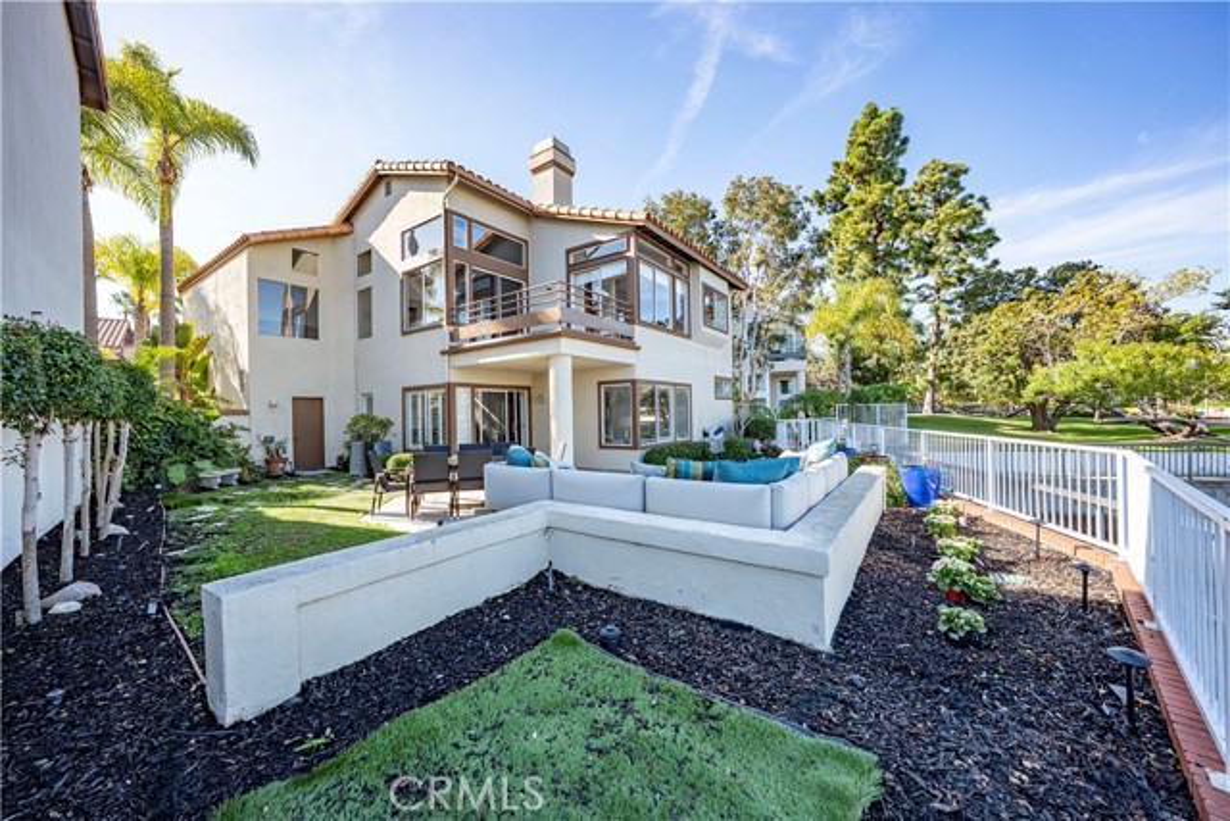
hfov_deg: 108.3
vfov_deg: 85.5
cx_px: 615
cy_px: 410
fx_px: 444
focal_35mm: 13
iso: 125
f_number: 5.6
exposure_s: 1/200
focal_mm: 13
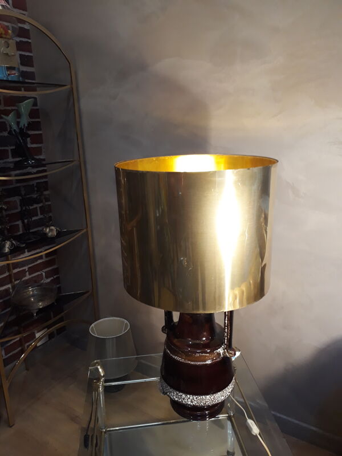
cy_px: 228
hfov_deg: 51.4
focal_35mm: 27
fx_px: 356
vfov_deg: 65.3
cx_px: 171
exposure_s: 1/17
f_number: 1.9
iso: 200
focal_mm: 3.6
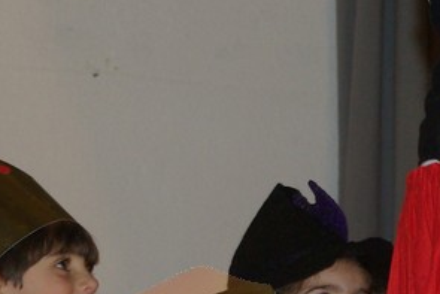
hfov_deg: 6.8
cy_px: 65
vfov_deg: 4.7
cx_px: 907
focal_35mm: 293
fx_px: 3585
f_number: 5.6
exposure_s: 1/60
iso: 400
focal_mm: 45
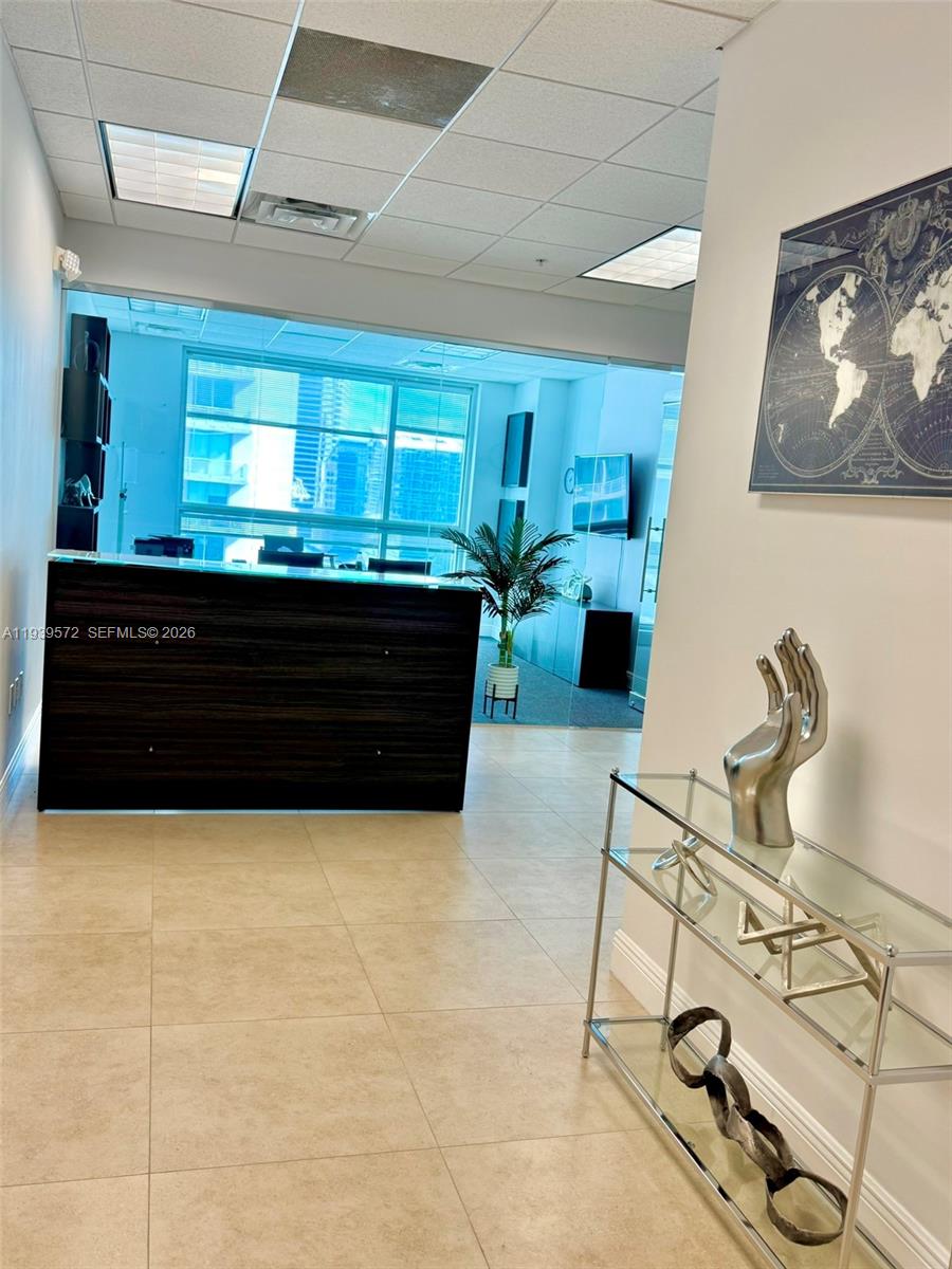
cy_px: 634
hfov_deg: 56.8
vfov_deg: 71.6
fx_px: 880
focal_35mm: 24
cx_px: 476
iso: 64
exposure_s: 1/120
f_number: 1.78
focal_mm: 6.76
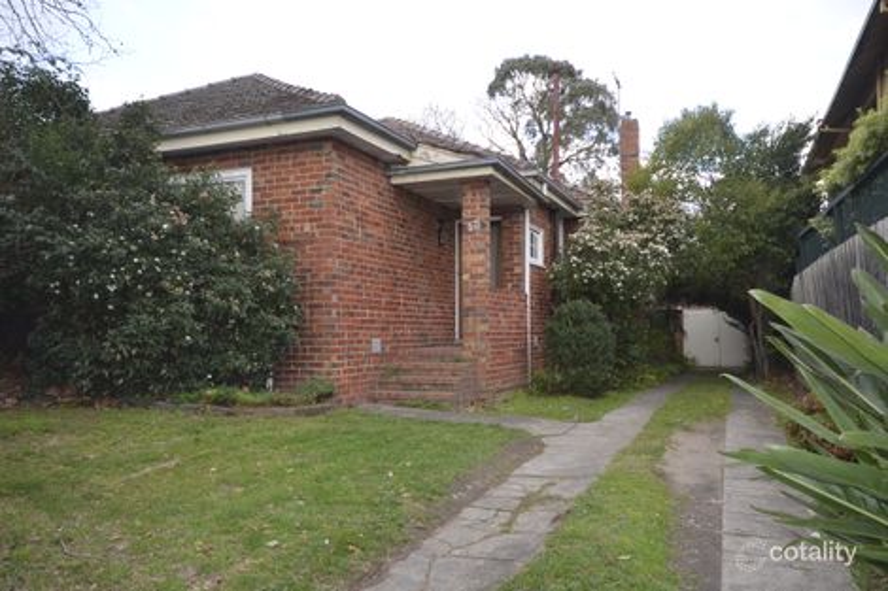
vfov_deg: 43.6
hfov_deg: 61.9
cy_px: 296
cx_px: 444
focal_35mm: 30
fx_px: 740
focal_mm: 20
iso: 400
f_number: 5.6
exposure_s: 1/125
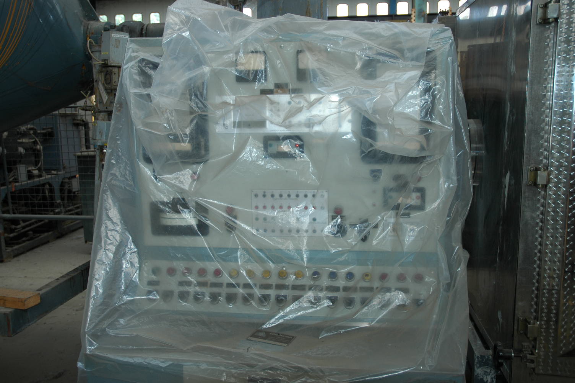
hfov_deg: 53.2
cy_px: 192
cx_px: 288
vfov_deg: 36.8
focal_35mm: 36
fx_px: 574
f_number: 3.8
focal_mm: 24
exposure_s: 1/125
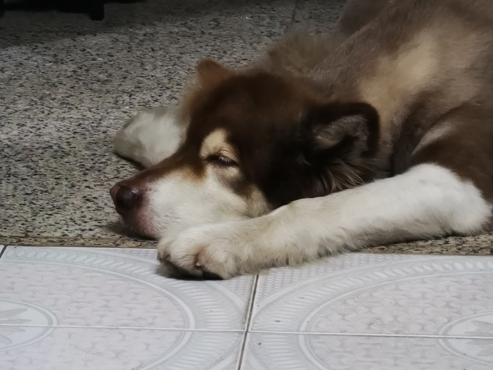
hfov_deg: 11.0
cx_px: 246
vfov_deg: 8.3
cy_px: 185
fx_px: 2549
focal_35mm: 179
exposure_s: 1/17.1
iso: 1250
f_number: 3.4
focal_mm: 14.46
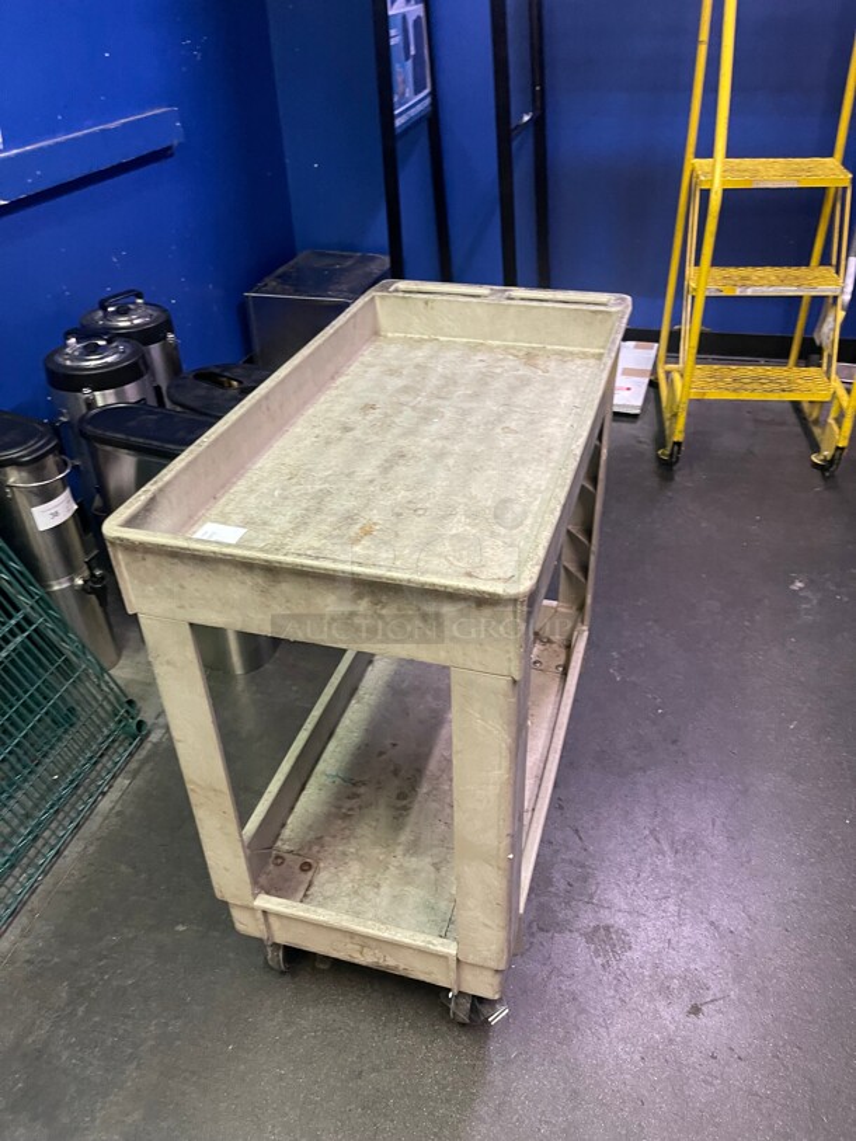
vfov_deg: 67.3
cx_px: 428
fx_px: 857
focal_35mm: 26
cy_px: 570
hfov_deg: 53.1
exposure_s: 1/40
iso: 500
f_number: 1.6
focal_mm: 5.1
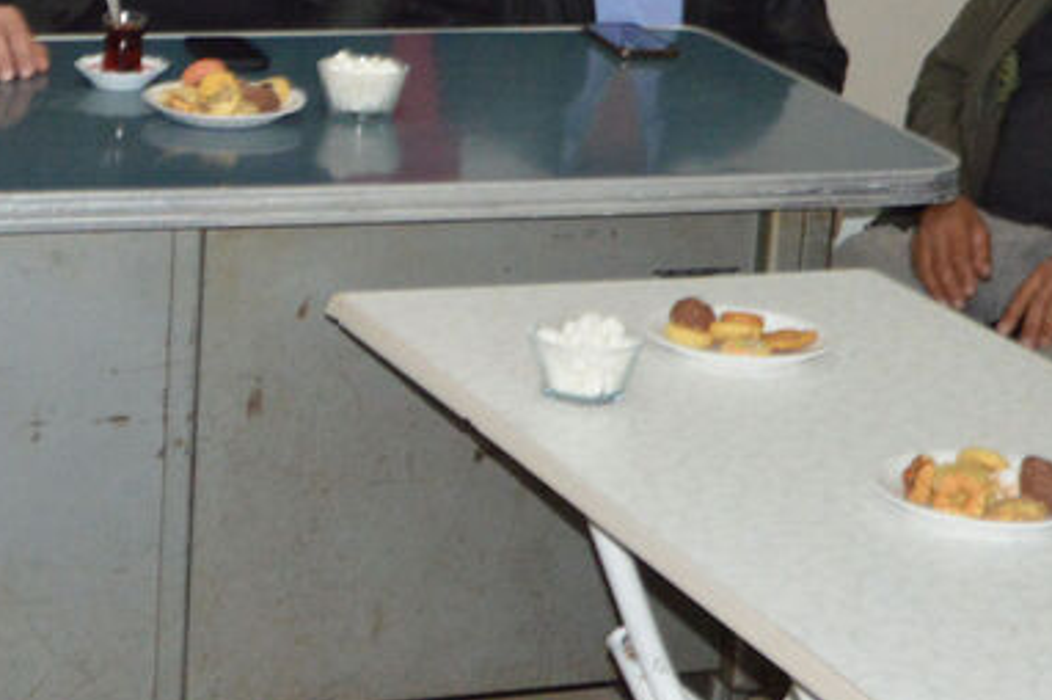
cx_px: 405
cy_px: -112
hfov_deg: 19.3
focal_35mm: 106
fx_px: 3085
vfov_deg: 12.7
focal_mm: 21
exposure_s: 1/60
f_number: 3.8
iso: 1400
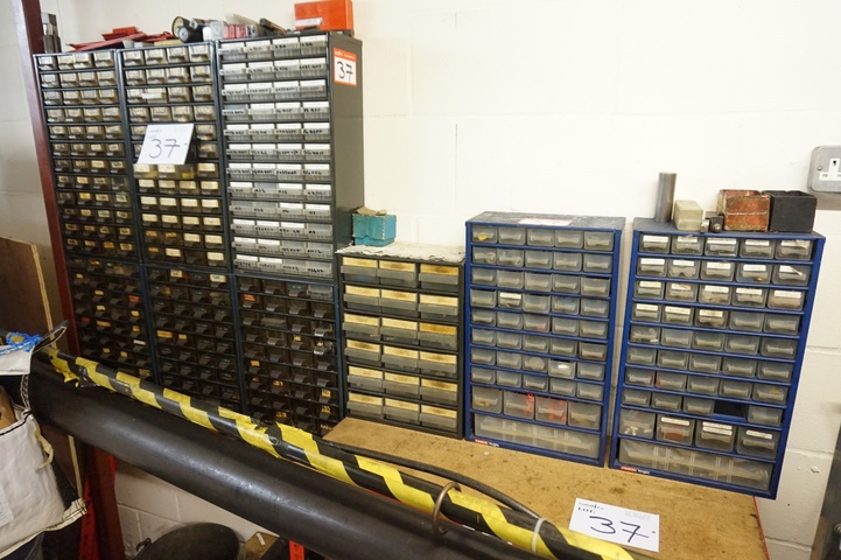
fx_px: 560
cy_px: 280
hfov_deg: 73.8
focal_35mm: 24
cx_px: 420
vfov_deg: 53.1
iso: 3200
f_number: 3.5
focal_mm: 16
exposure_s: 1/100
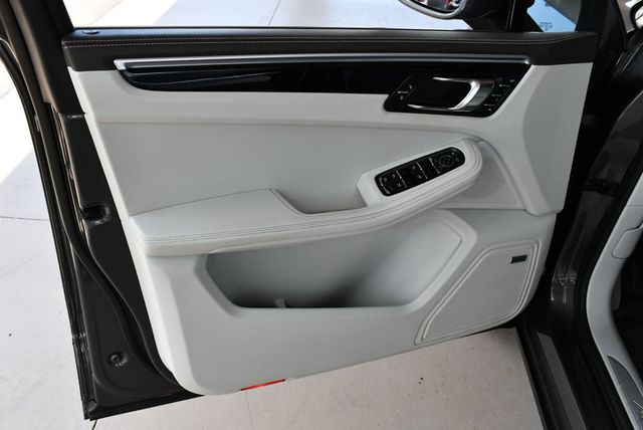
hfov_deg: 53.1
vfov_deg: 36.9
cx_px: 322
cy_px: 215
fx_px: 644
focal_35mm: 36
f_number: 5.6
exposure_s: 1/250
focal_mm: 18
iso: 220
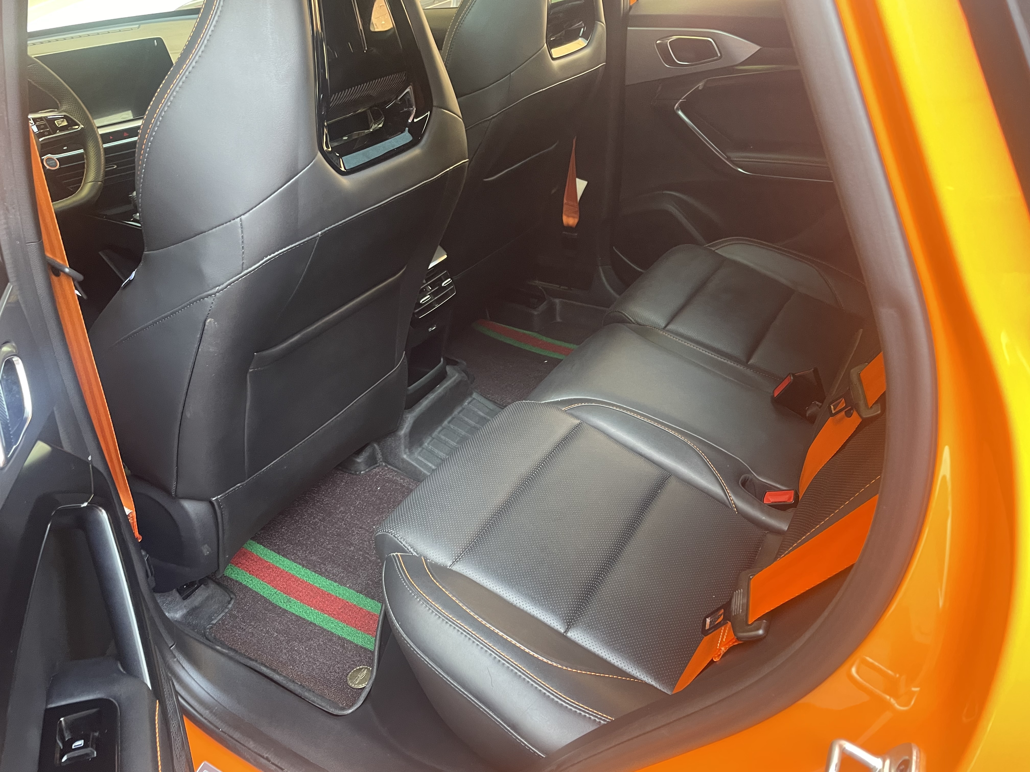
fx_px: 774
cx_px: 515
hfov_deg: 67.3
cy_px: 386
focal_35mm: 26
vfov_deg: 53.1
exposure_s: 1/60
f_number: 1.6
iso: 200
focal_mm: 4.2
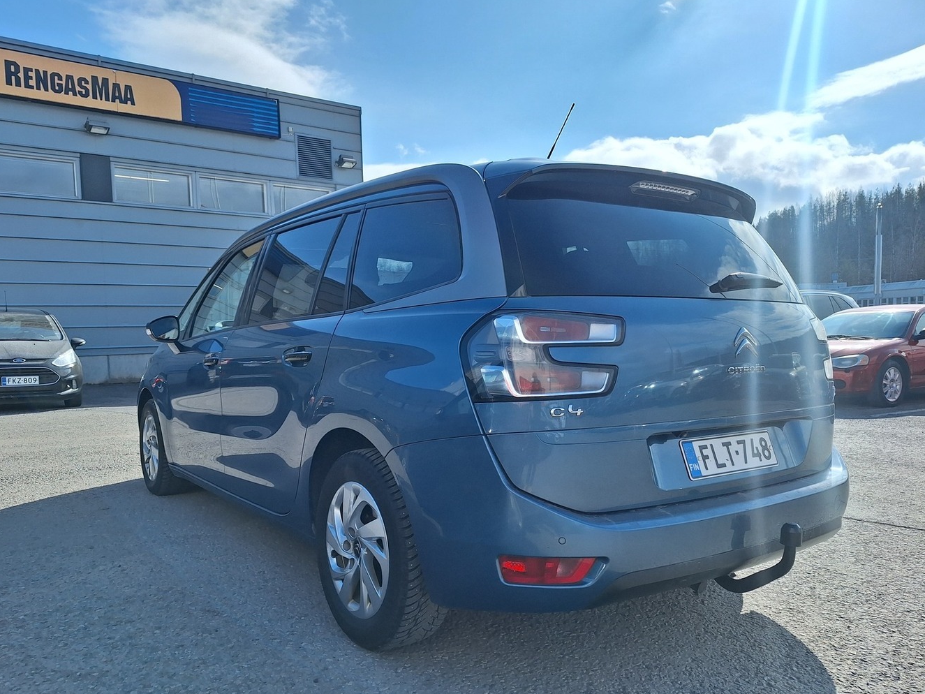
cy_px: 374
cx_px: 438
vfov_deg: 54.8
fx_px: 668
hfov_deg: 69.3
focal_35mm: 25
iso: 40
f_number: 1.8
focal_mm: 5.54
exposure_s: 1/2667
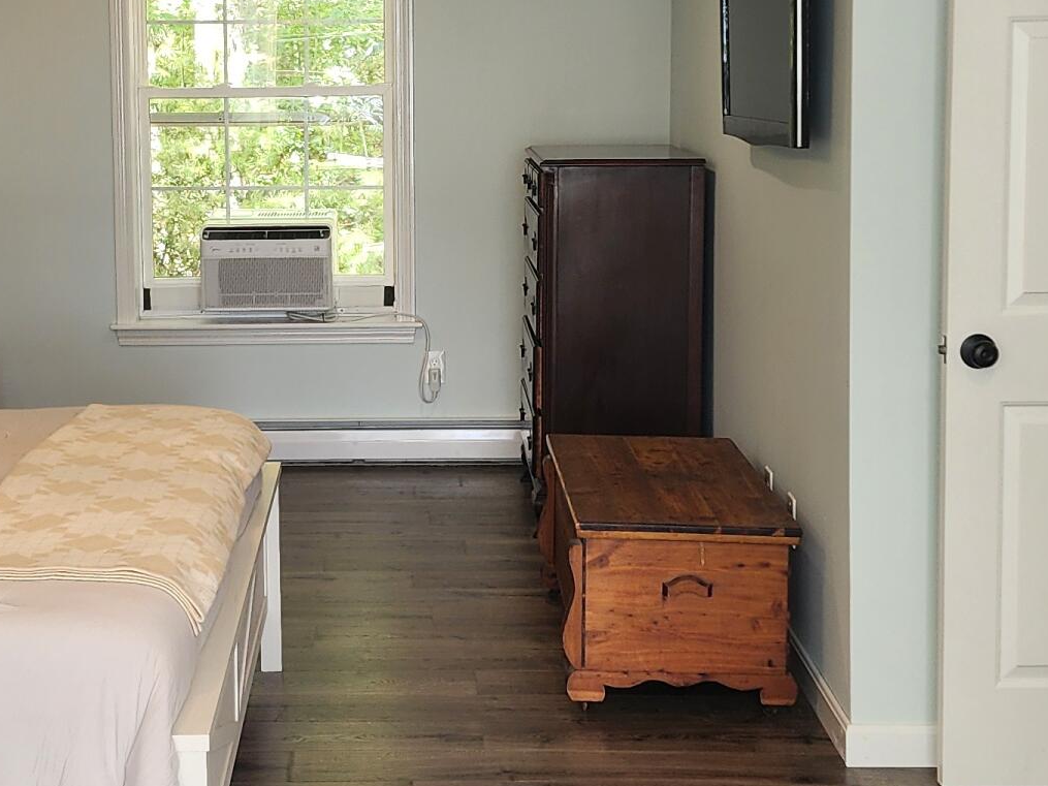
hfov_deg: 28.4
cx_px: 379
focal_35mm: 68
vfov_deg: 21.6
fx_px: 2058
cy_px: 286
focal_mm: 6.4
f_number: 1.8
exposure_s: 1/120
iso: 80
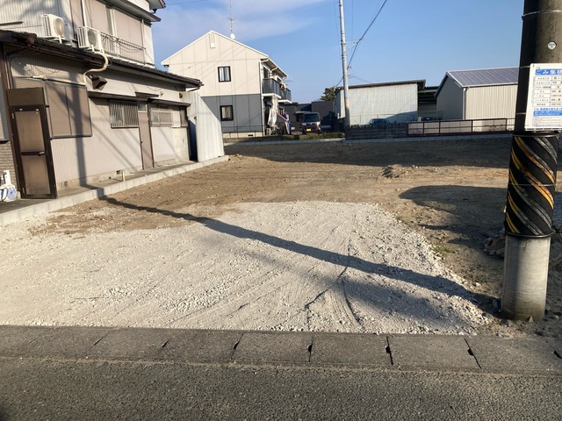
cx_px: 281
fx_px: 455
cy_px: 210
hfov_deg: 63.4
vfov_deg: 49.7
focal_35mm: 28
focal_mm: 3.99
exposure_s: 1/2088
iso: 20
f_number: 1.8
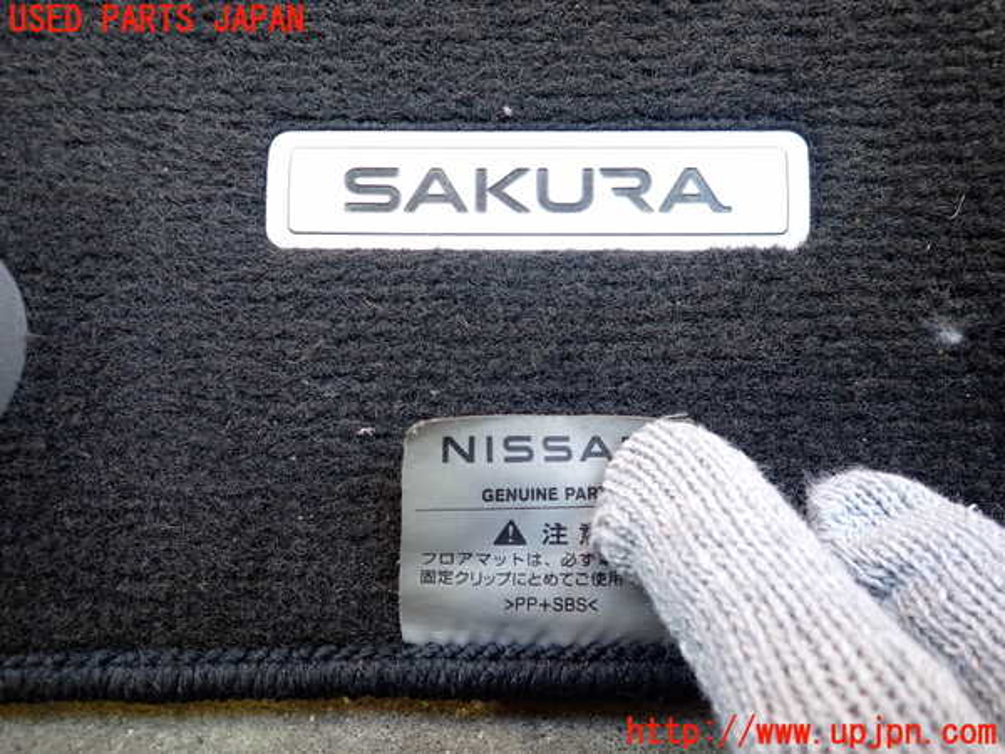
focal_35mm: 25
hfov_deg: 69.4
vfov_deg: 54.9
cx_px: 502
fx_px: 726
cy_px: 377
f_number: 2
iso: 200
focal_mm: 4.5
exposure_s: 1/80
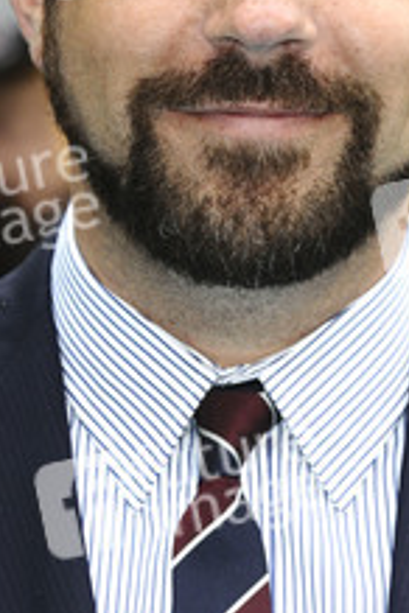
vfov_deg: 4.8
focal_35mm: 425
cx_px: 262
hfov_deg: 3.2
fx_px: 7241
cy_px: 73
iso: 320
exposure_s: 1/200
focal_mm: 155
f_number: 5.6
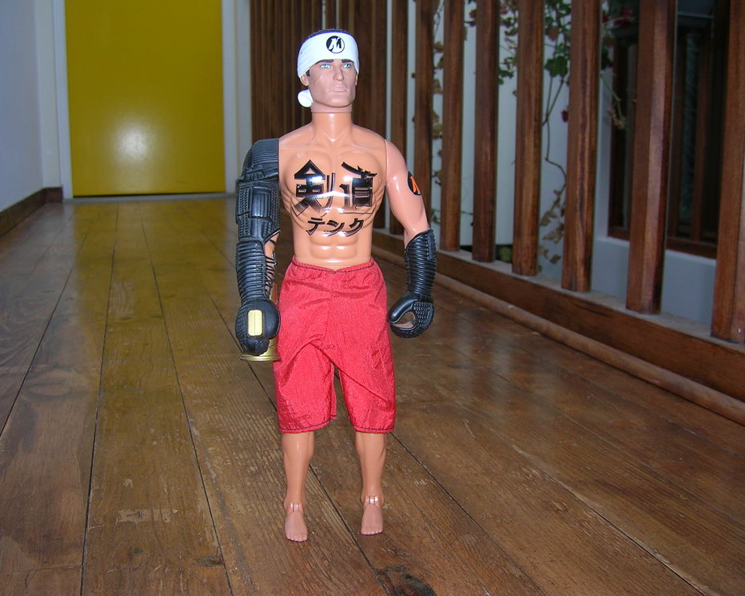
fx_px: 794
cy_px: 297
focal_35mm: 36
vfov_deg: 41.2
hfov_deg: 50.3
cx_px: 357
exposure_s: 1/60.1
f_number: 2.9
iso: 50
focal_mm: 5.7
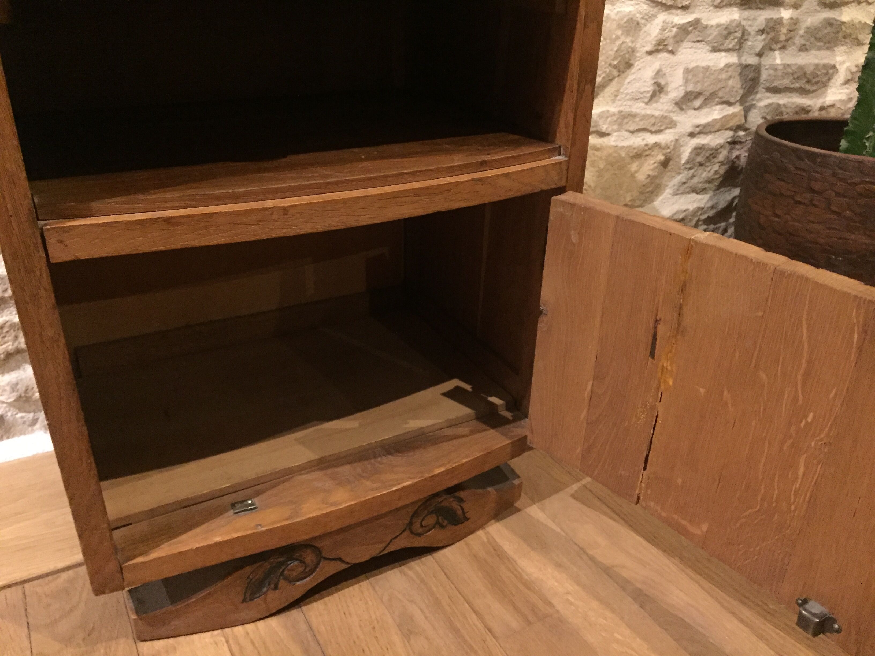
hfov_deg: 61.7
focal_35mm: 29
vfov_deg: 48.2
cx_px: 438
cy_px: 328
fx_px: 733
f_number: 2.2
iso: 640
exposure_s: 1/17
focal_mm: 4.15
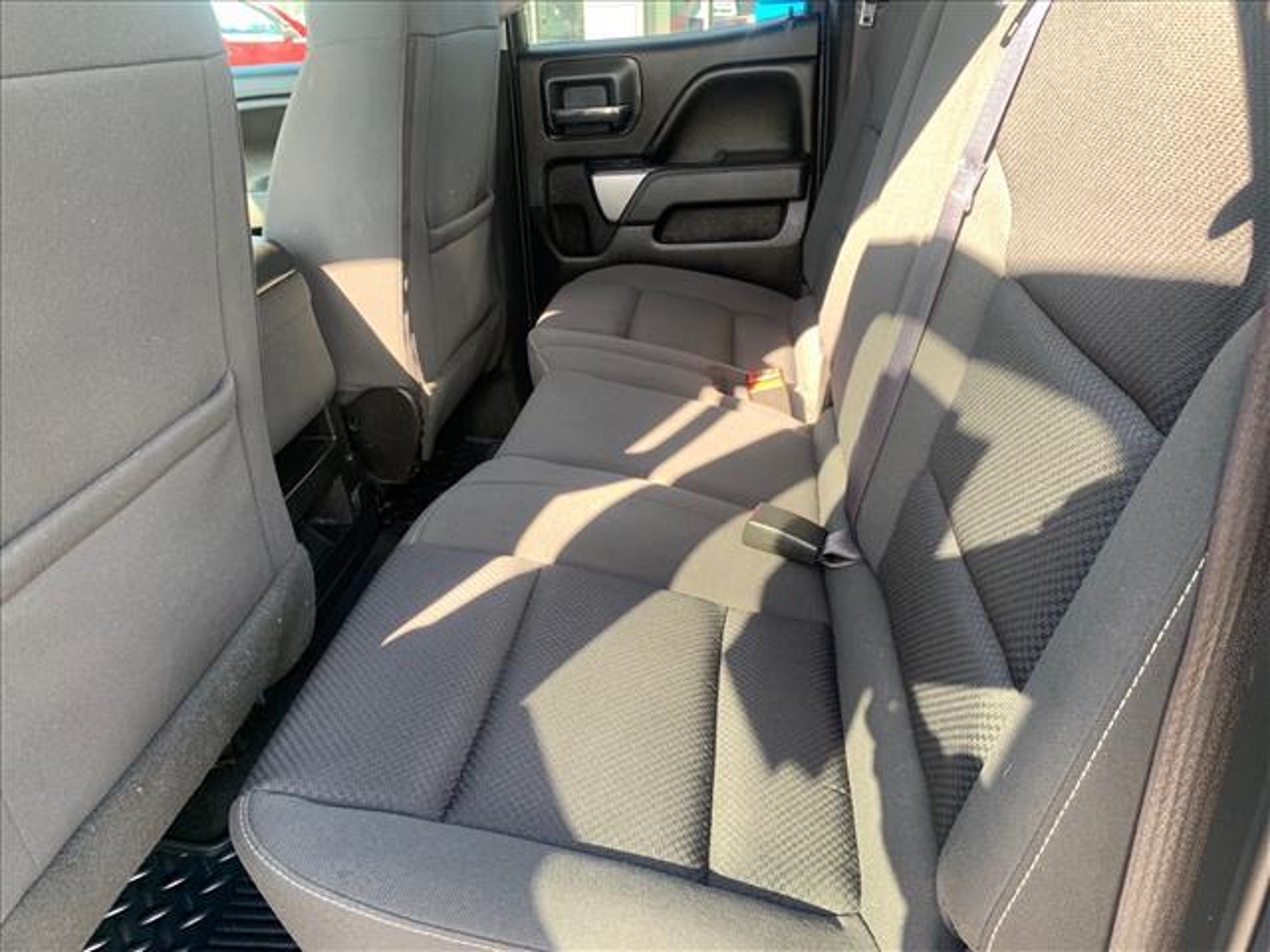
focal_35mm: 26
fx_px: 954
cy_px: 476
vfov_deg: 53.1
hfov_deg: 67.3
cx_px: 635
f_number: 1.8
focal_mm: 4.25
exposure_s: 1/121
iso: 80
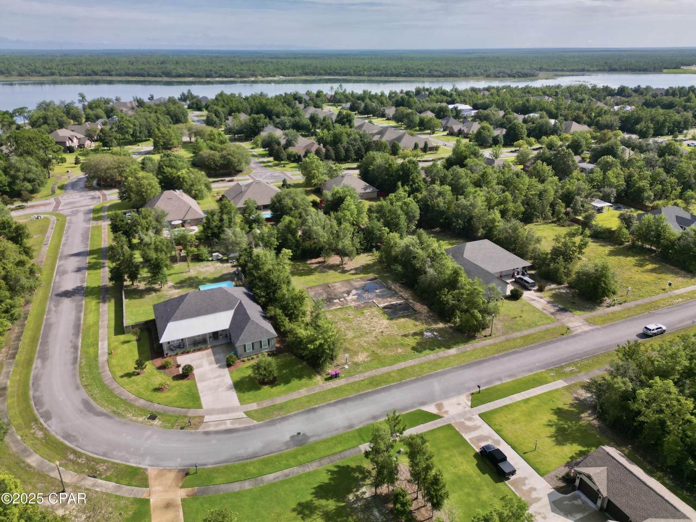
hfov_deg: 71.6
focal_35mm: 24
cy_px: 261
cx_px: 348
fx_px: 483
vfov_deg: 56.8
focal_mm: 6.72
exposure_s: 1/1250
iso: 150
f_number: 1.7
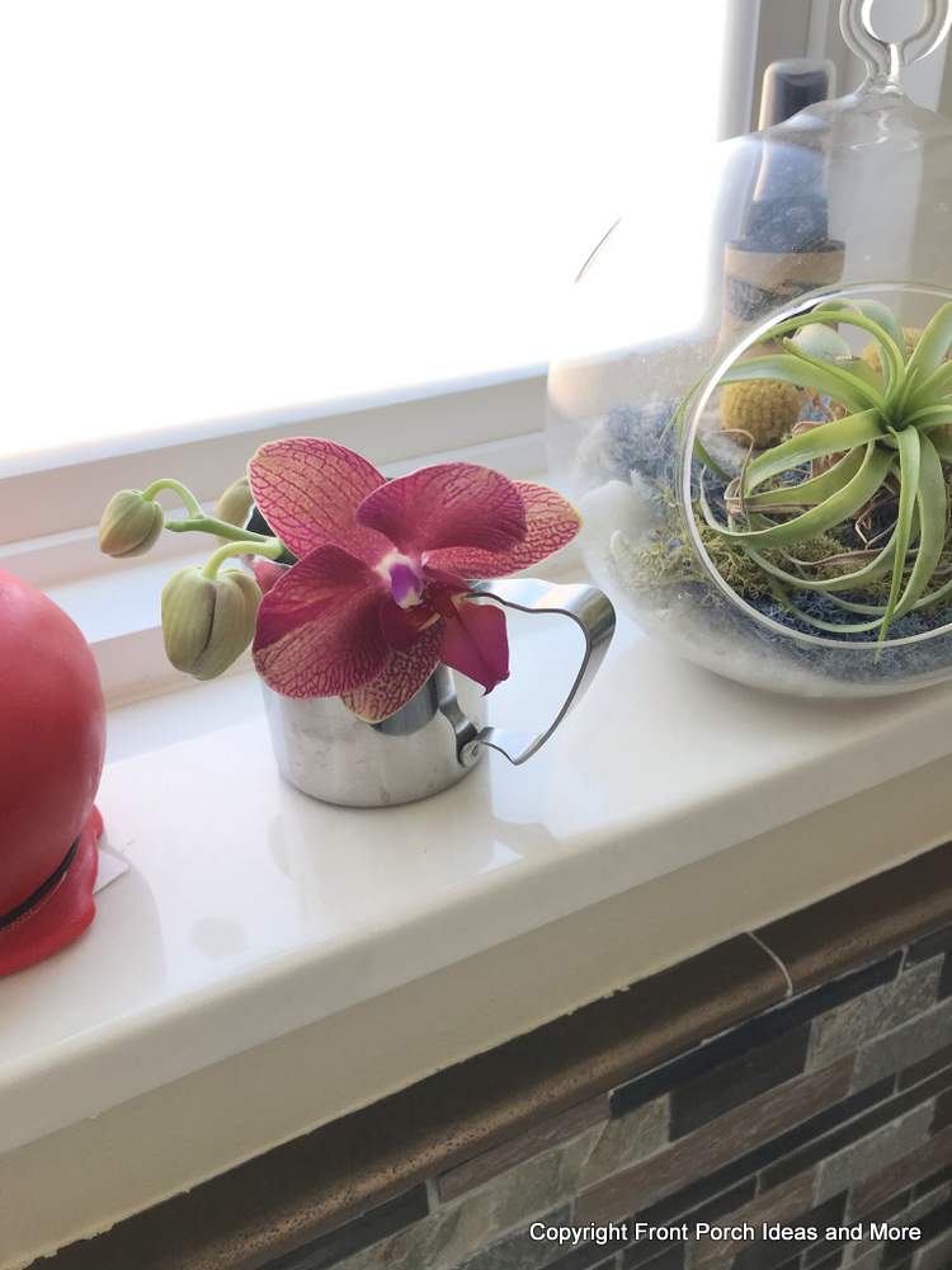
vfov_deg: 63.4
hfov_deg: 49.7
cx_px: 476
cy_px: 635
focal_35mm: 28
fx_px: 1027
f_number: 1.8
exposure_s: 1/149
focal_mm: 3.99
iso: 20
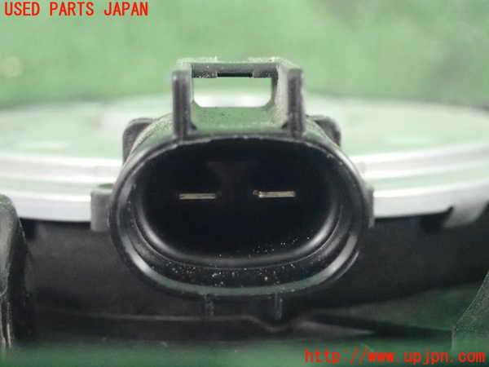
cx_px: 244
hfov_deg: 29.8
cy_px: 184
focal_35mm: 65
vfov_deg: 22.6
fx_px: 918
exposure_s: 1/60
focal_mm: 11.78
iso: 6400
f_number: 3.8
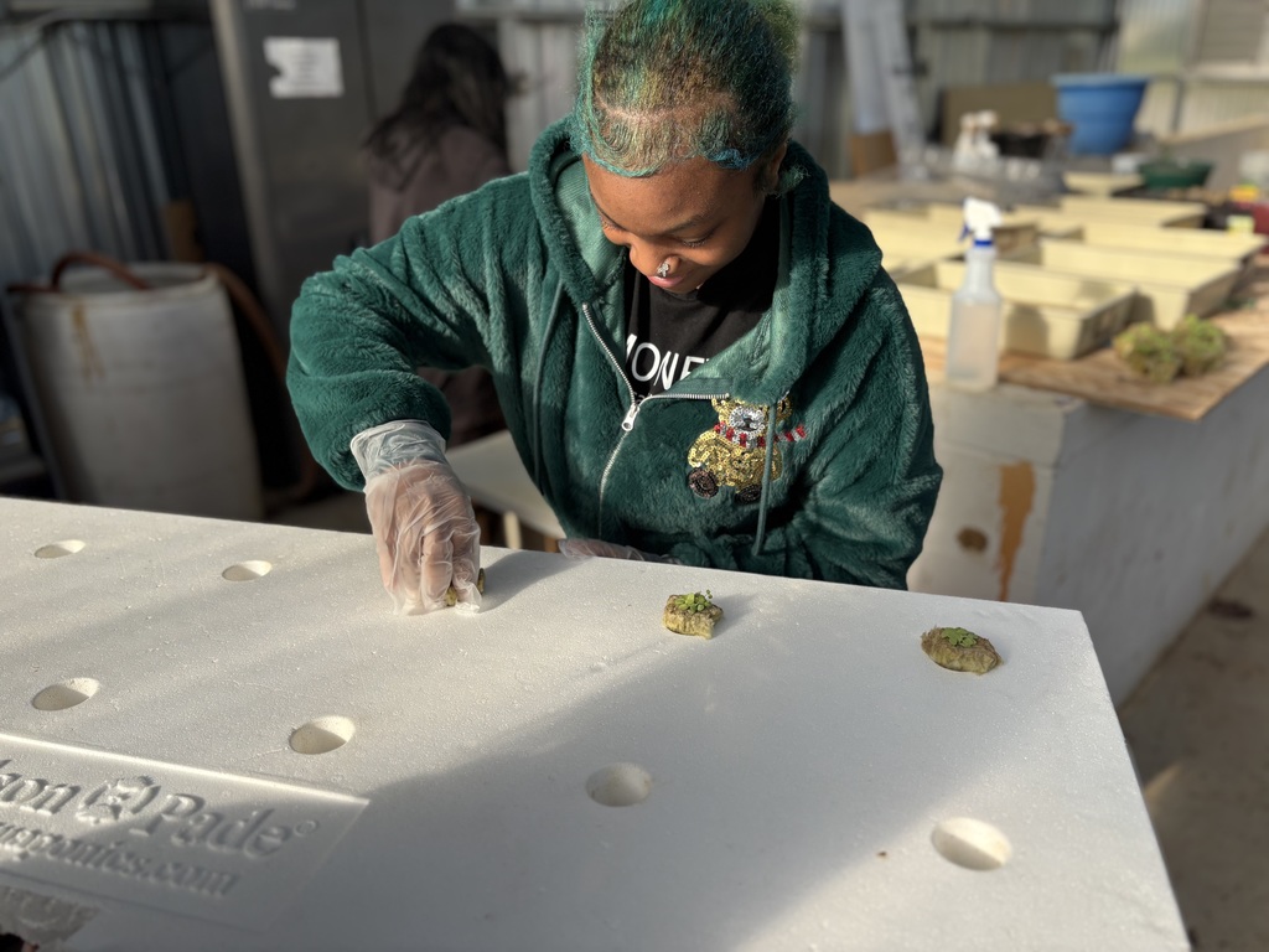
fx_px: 953
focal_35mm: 26
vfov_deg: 53.1
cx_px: 634
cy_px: 476
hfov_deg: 67.3
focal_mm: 5.96
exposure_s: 1/1848
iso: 50
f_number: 1.6
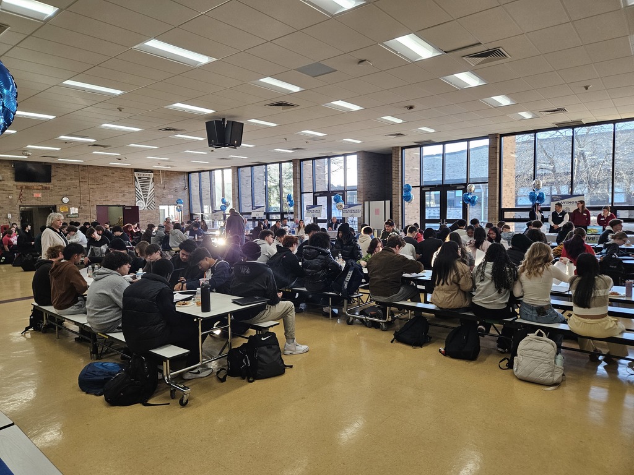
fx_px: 421
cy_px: 238
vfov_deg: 58.9
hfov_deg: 73.9
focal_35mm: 23
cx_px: 317
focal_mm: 5.4
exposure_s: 1/170
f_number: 1.8
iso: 320
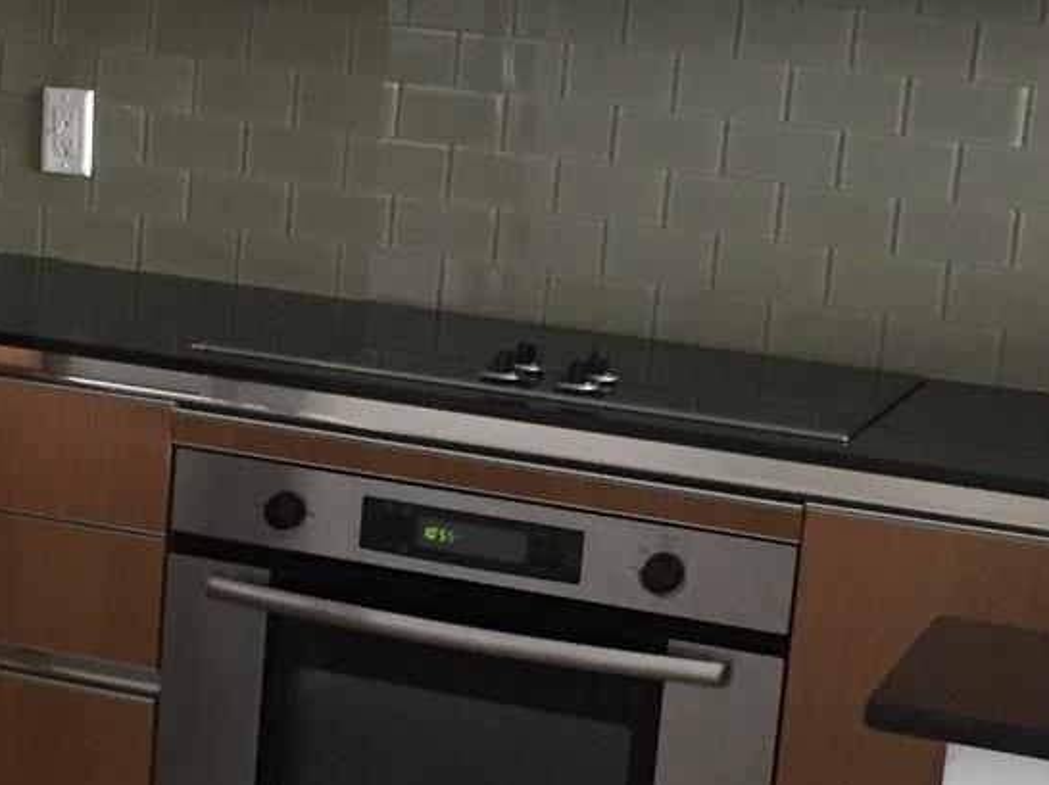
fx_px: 2575
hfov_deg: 23.0
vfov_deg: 17.4
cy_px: 413
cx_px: 453
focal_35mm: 85
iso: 250
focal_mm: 4.15
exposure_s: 1/30
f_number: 2.2
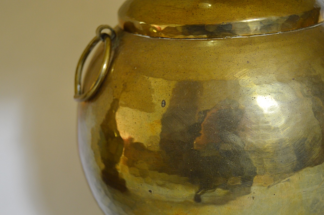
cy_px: 108
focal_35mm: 57
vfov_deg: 23.7
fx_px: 513
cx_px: 162
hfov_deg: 35.1
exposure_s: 1/60
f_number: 4.8
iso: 560
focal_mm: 38
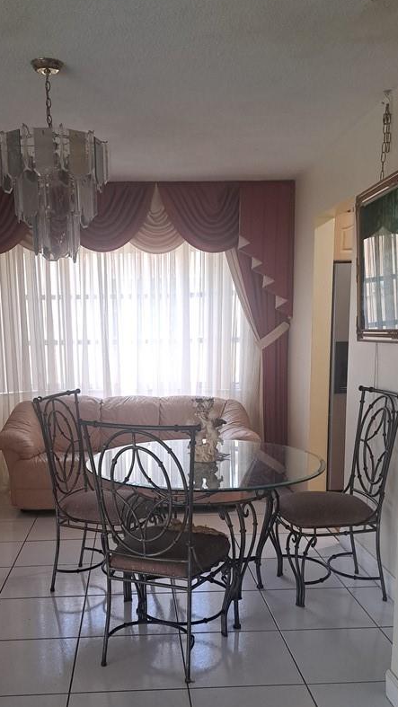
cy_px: 446
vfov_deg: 57.2
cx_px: 153
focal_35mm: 34
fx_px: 638
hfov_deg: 34.5
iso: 160
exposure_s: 1/60
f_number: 1.8
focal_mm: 5.23
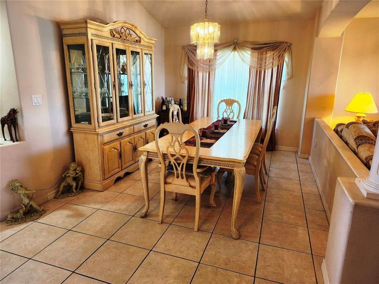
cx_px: 190
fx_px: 252
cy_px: 142
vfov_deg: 58.8
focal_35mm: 23
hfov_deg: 74.0
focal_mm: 5.54
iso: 500
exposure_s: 1/120
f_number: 1.8
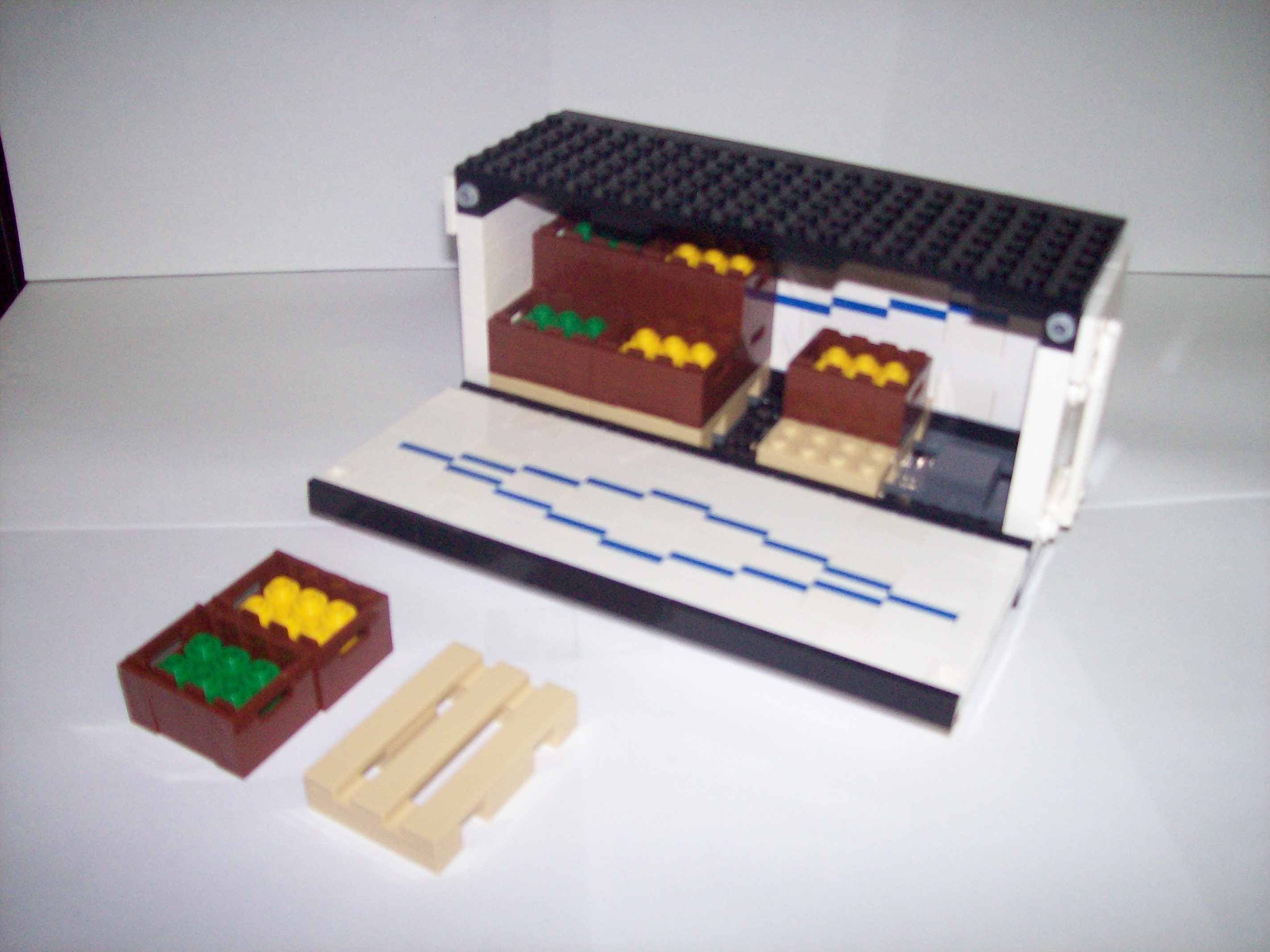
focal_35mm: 36
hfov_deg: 51.4
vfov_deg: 39.6
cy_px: 476
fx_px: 1320
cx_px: 635
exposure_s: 1/64
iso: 140
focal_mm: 6
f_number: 2.7
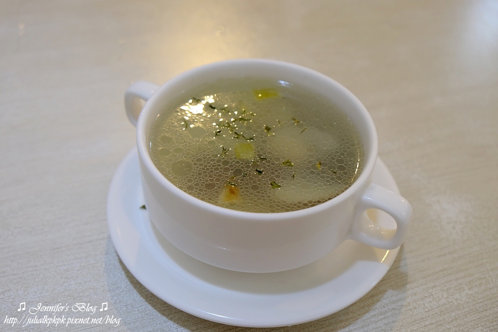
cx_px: 249
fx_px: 581
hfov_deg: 46.4
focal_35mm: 42
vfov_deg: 31.9
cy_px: 166
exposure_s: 1/30
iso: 800
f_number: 4
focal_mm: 27.7
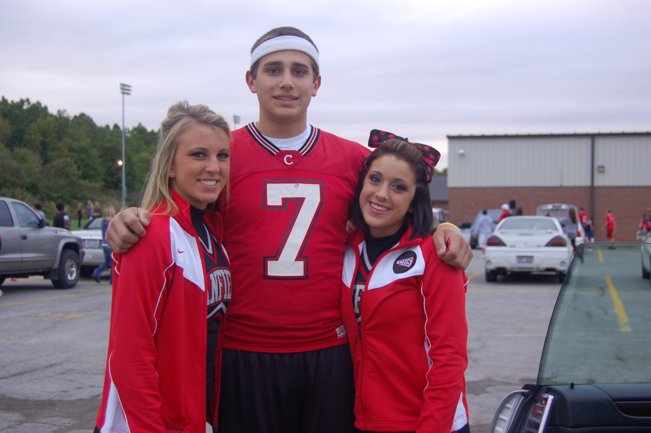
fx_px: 921
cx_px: 326
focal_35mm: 51
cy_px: 216
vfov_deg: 26.4
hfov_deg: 38.9
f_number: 4.5
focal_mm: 34
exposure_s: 1/60
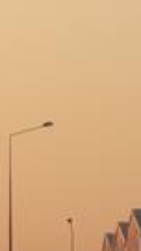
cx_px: -787
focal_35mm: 477
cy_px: 379
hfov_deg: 2.4
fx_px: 3168
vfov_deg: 4.5
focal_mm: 14.23
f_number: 5.6
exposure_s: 1/250
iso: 125
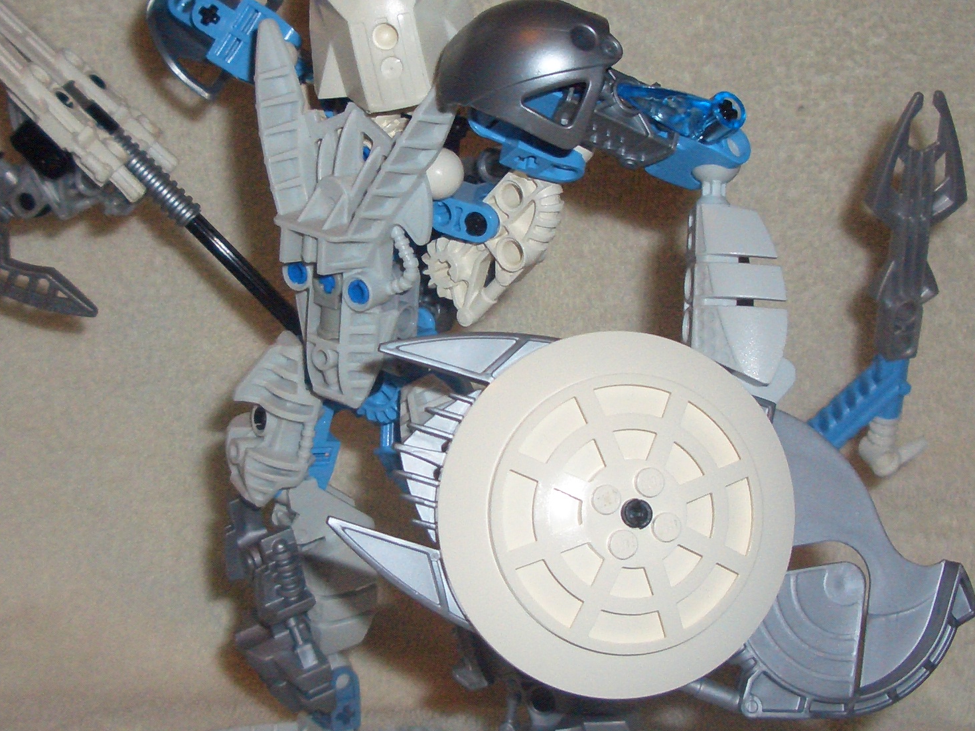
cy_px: 382
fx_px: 1718
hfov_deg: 31.6
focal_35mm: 61
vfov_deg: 24.0
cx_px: 394
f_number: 2.6
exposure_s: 1/60
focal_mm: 5.8
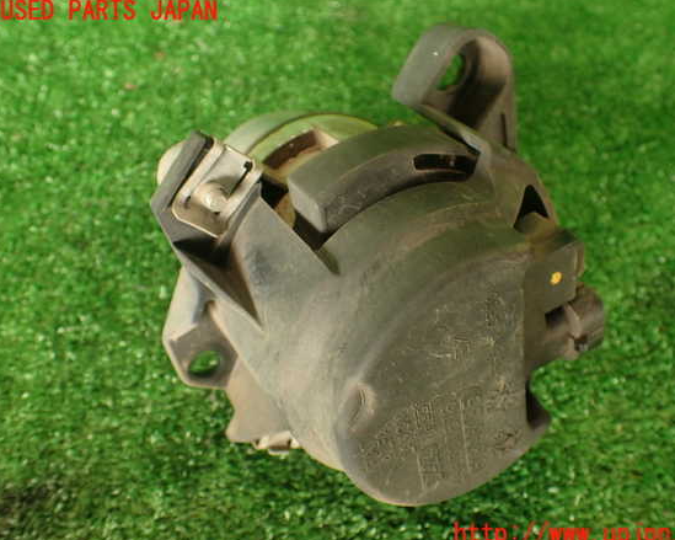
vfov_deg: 45.8
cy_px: 273
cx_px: 363
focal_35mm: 32
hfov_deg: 55.6
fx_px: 639
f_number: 2.3
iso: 200
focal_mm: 5.4
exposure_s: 1/50
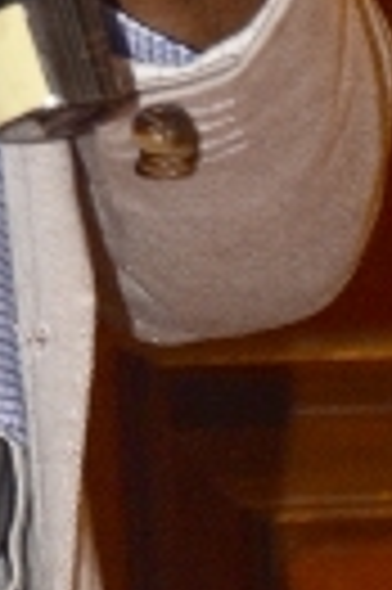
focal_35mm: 963
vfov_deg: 2.1
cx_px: -554
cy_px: -581
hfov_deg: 1.4
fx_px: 15770
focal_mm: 105
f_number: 5.6
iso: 640
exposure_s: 1/100
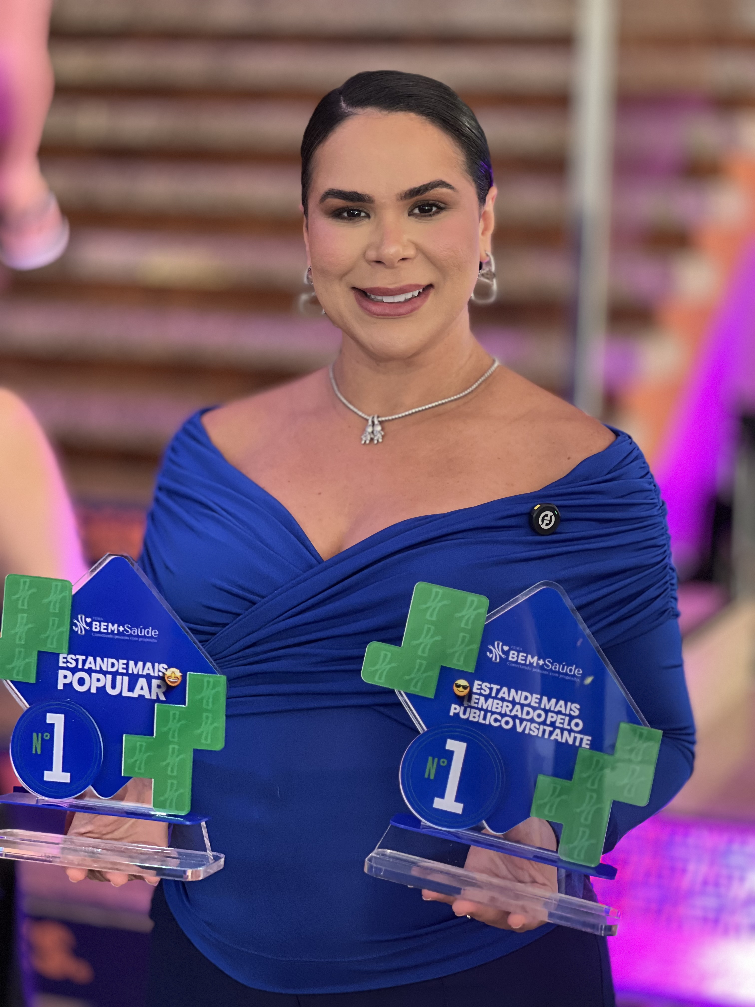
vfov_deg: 25.3
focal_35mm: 77
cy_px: 504
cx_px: 378
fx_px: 2239
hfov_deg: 19.1
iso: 250
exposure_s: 1/40
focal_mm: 9
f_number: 2.8
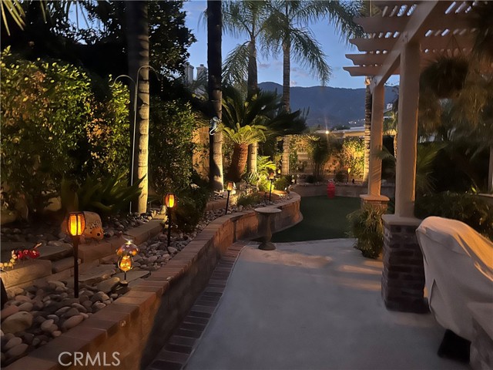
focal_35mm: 24
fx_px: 342
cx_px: 246
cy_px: 185
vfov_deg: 56.8
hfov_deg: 71.6
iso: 1600
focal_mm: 6.86
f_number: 1.78
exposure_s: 1/25
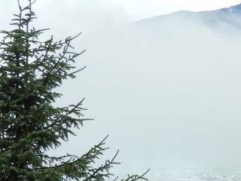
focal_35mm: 474
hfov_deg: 4.2
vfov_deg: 3.1
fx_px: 3301
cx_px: 379
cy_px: 174
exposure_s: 1/320
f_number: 5
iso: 100
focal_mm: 20.6
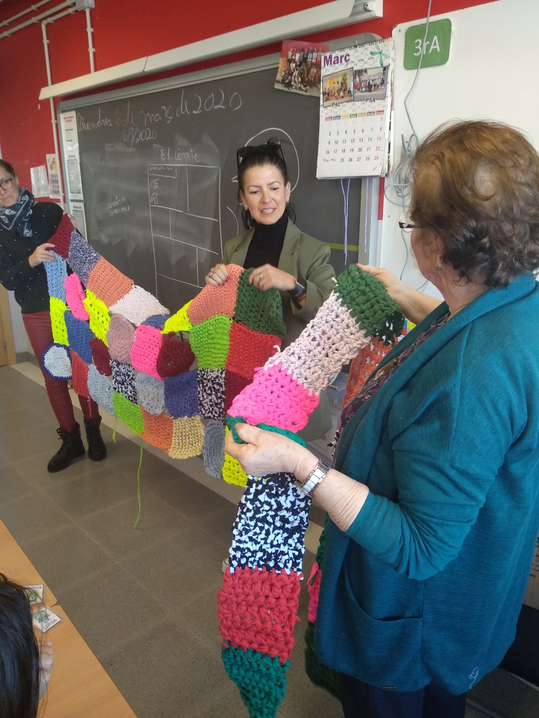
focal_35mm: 26
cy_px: 359
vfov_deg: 67.3
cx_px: 270
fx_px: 540
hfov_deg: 53.1
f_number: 2.2
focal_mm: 3.83
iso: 400
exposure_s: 1/50
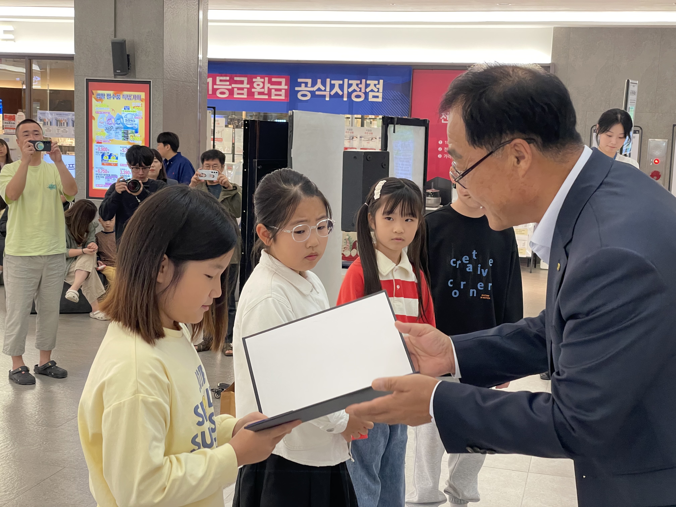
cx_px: 338
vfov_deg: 28.0
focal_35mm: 52
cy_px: 254
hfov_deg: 36.8
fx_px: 1015
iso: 200
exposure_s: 1/60
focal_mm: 6
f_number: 2
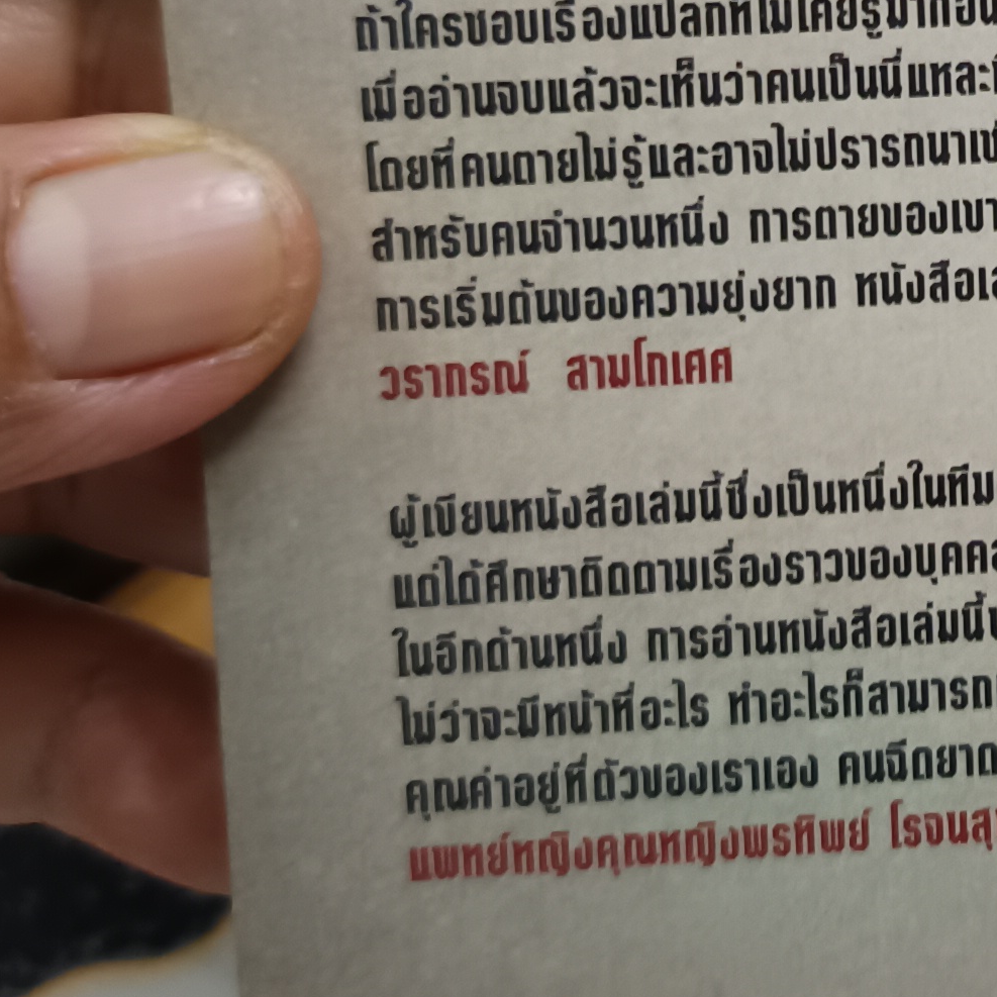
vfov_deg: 19.7
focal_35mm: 86
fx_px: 2802
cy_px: 41
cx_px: 1302
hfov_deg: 18.7
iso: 1006
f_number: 1.7
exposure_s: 1/25
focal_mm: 5.31
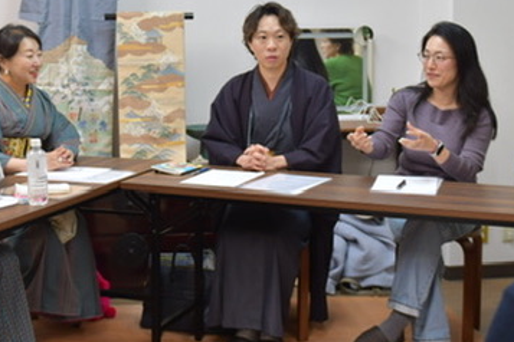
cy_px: 99
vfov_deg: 20.8
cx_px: 217
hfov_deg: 30.9
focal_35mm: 65
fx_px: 928
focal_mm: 29
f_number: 2.8
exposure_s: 1/125
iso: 800
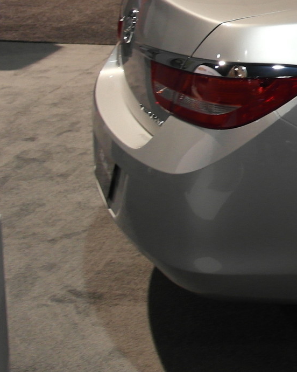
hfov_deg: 12.8
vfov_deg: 18.2
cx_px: 624
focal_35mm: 102
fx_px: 1121
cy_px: -25
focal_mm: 20
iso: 400
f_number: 3.5
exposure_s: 1/50
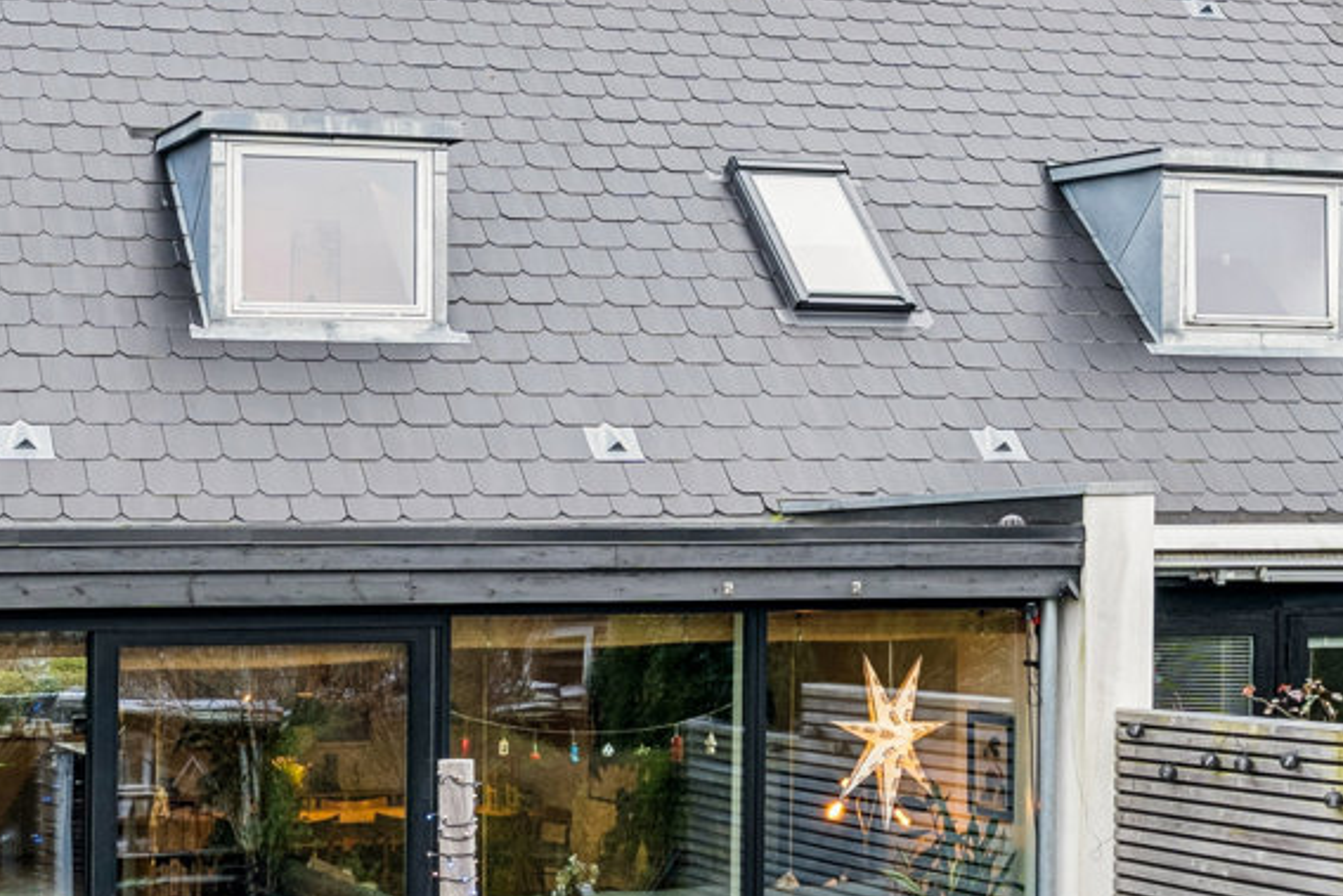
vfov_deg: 20.8
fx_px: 2313
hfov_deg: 32.3
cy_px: 999
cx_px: 586
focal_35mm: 62
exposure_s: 1/30
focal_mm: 22
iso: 320
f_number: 6.7
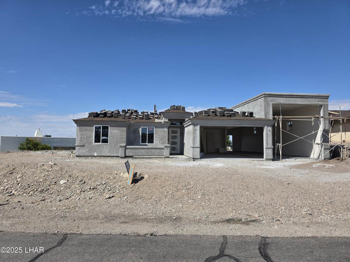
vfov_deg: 58.9
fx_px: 233
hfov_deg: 73.9
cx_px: 175
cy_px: 131
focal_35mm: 23
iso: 64
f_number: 1.7
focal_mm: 6.3
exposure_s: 1/7944
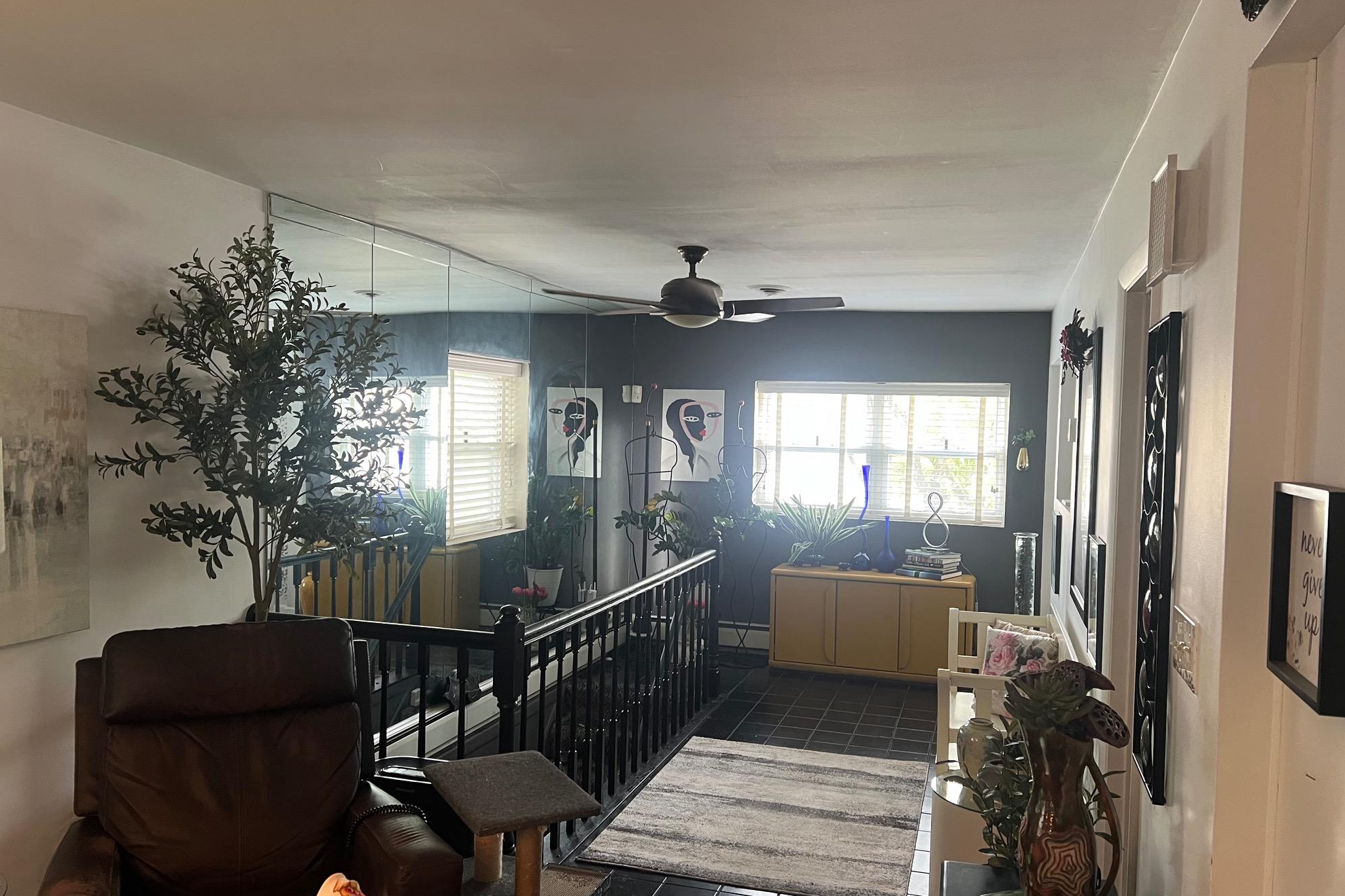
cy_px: 474
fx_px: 1046
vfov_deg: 46.4
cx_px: 694
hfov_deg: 65.5
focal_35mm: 28
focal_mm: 5.7
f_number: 1.5
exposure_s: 1/60
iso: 125
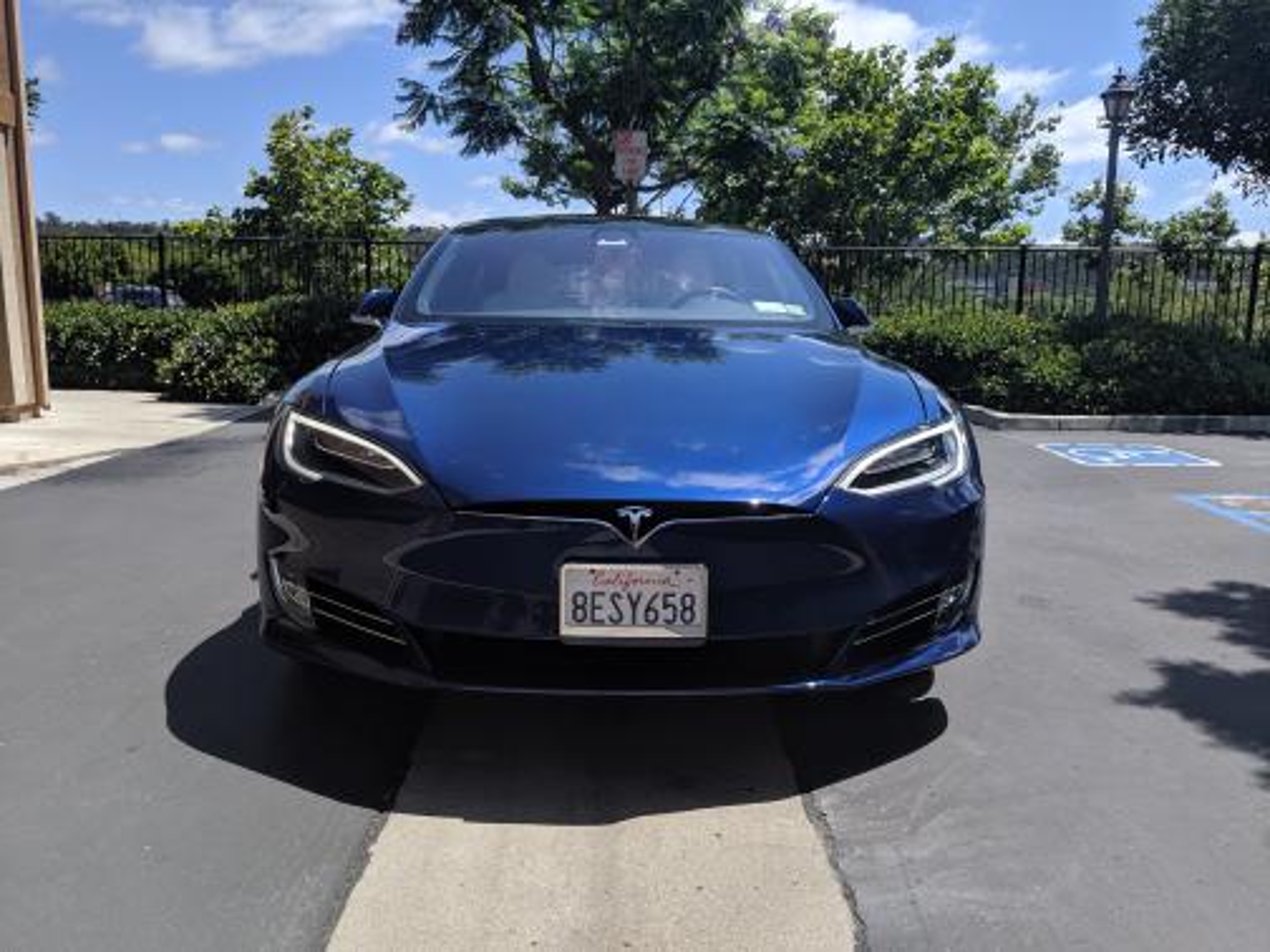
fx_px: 991
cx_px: 635
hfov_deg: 65.3
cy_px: 476
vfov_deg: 51.4
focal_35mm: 27
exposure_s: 1/2611
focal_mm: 4.44
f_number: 1.8
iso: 55
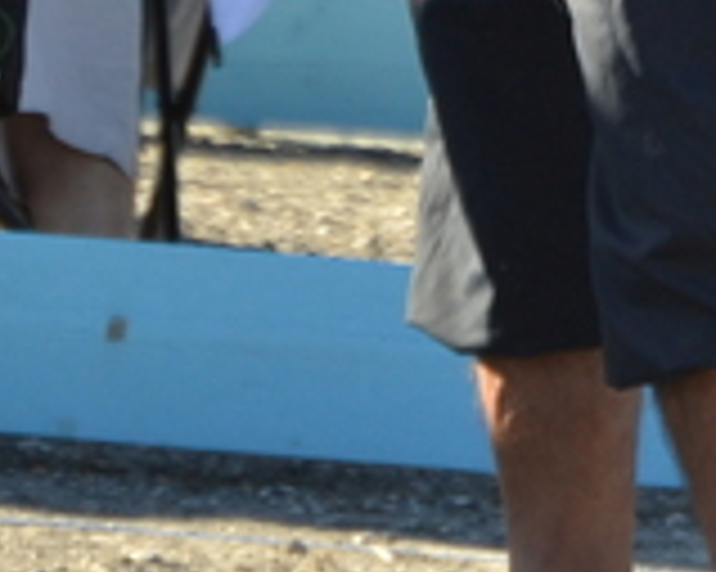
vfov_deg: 1.5
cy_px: -543
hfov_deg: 1.9
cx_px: 599
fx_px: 21761
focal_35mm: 1028
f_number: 5
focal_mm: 135
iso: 400
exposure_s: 1/800
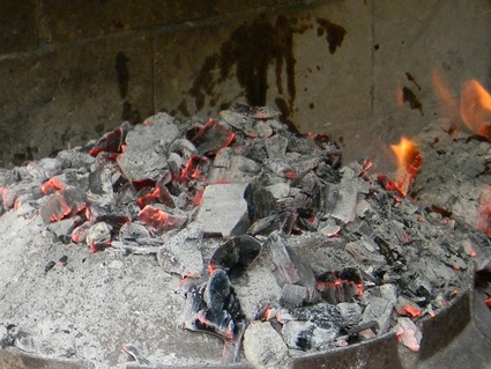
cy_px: 257
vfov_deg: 11.0
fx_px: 1915
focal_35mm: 135
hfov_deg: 14.6
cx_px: 228
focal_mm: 10.1
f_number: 4.1
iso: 238
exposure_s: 1/30
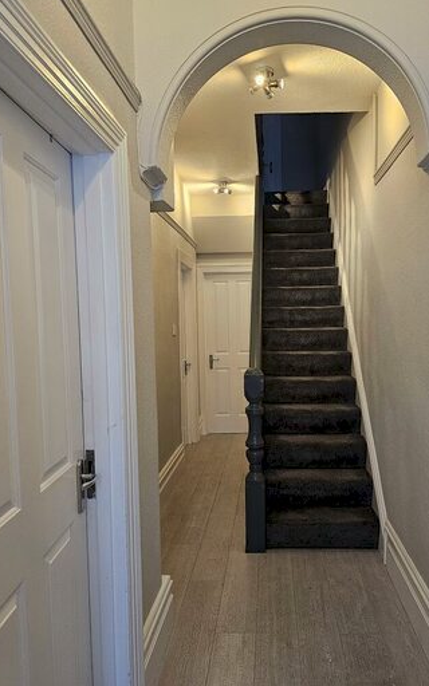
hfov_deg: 49.0
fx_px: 468
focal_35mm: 25
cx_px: 252
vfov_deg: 72.5
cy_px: 342
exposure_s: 1/170
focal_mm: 6.3
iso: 320
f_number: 1.7
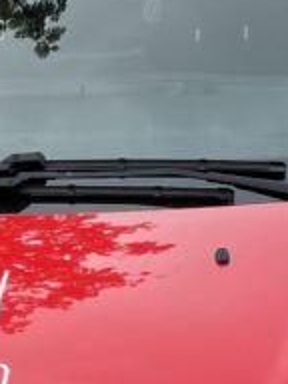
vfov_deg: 12.4
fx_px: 1731
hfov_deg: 9.3
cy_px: 435
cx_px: -115
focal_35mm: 156
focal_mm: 4.2
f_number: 1.6
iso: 32
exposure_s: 1/612
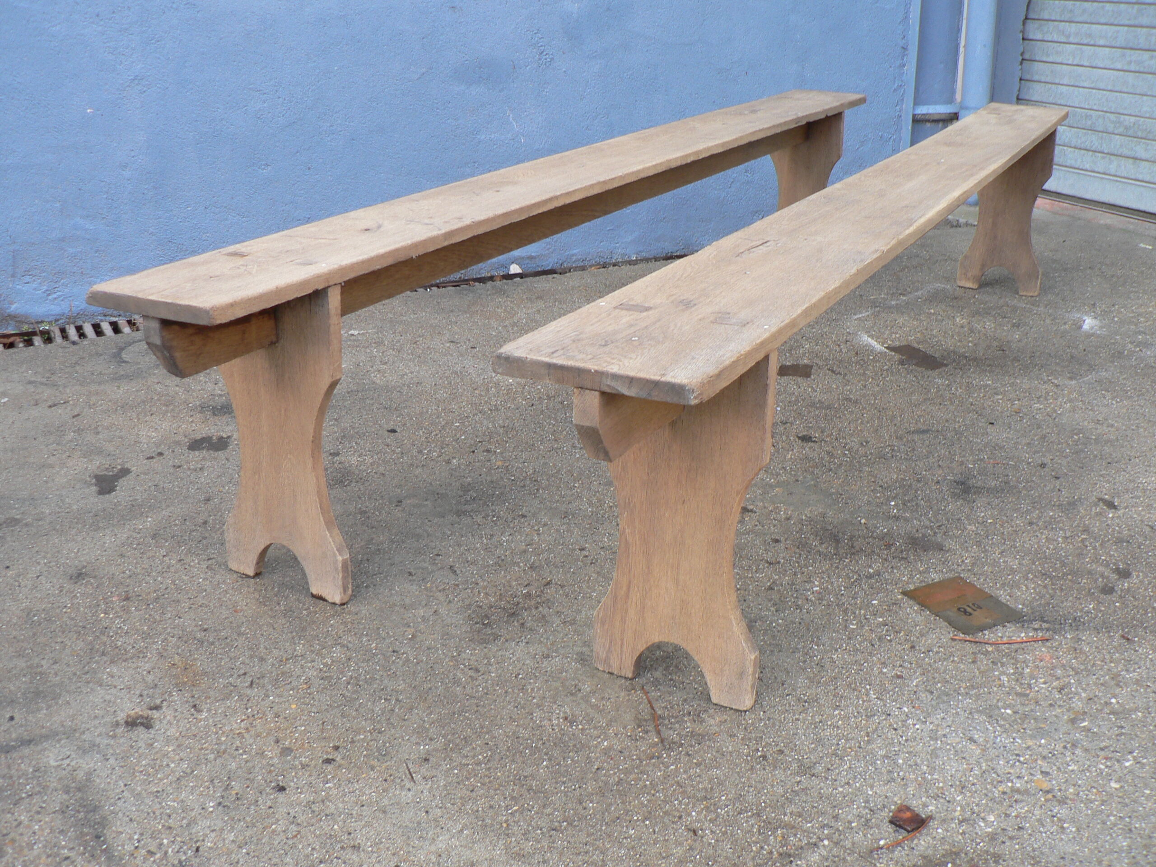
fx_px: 1202
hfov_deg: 51.4
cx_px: 578
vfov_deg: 39.7
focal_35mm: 36
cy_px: 434
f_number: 2.8
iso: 80
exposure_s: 1/50
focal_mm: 6
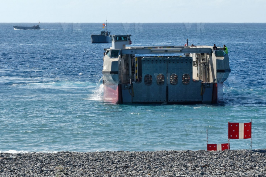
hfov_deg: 8.5
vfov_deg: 5.7
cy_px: 88
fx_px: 1788
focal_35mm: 242
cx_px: 133
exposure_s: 1/400
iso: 100
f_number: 11
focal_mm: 160
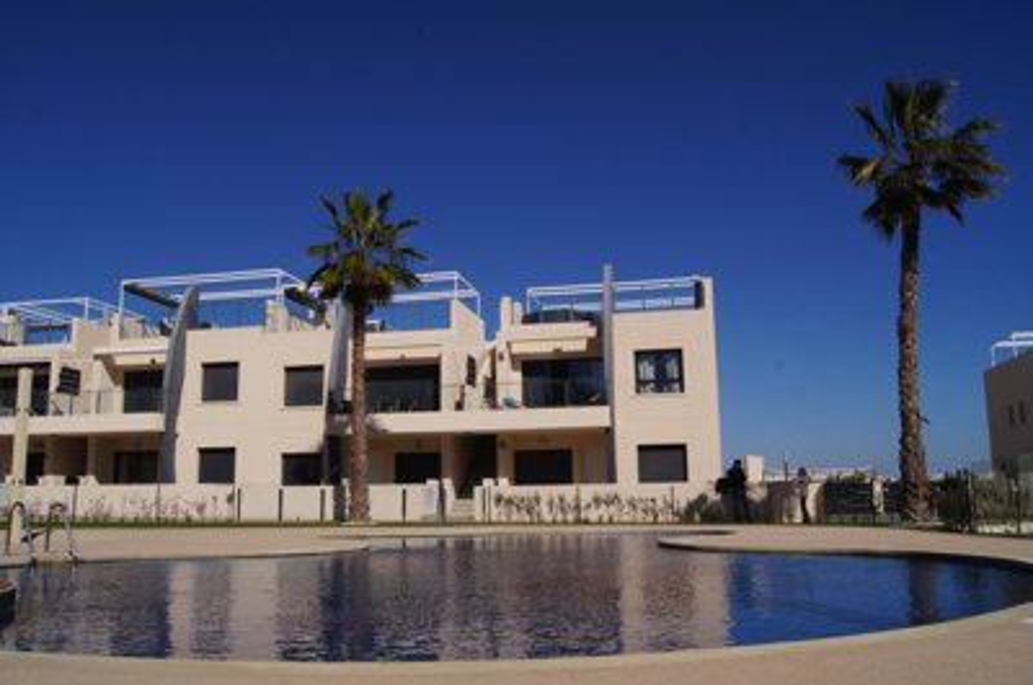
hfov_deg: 62.0
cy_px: 342
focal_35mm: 30
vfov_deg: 43.4
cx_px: 516
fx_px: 859
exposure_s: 1/160
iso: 100
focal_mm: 20
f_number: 18
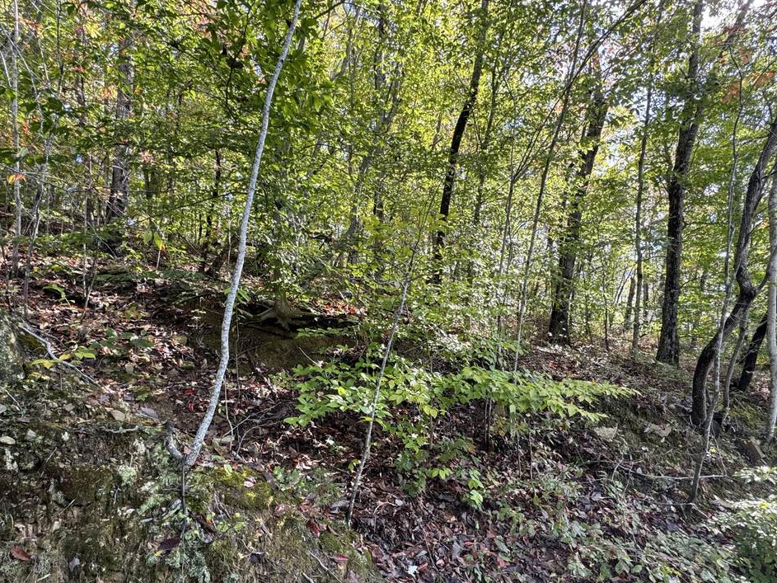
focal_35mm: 19
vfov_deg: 67.5
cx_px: 400
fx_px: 426
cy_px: 367
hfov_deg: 84.6
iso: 64
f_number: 2.2
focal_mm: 2.22
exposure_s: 1/99
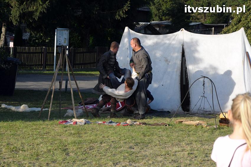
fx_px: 731
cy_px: 84
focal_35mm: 105
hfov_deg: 19.5
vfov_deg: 13.0
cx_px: 126
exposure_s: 1/1000
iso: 800
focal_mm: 70
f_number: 8
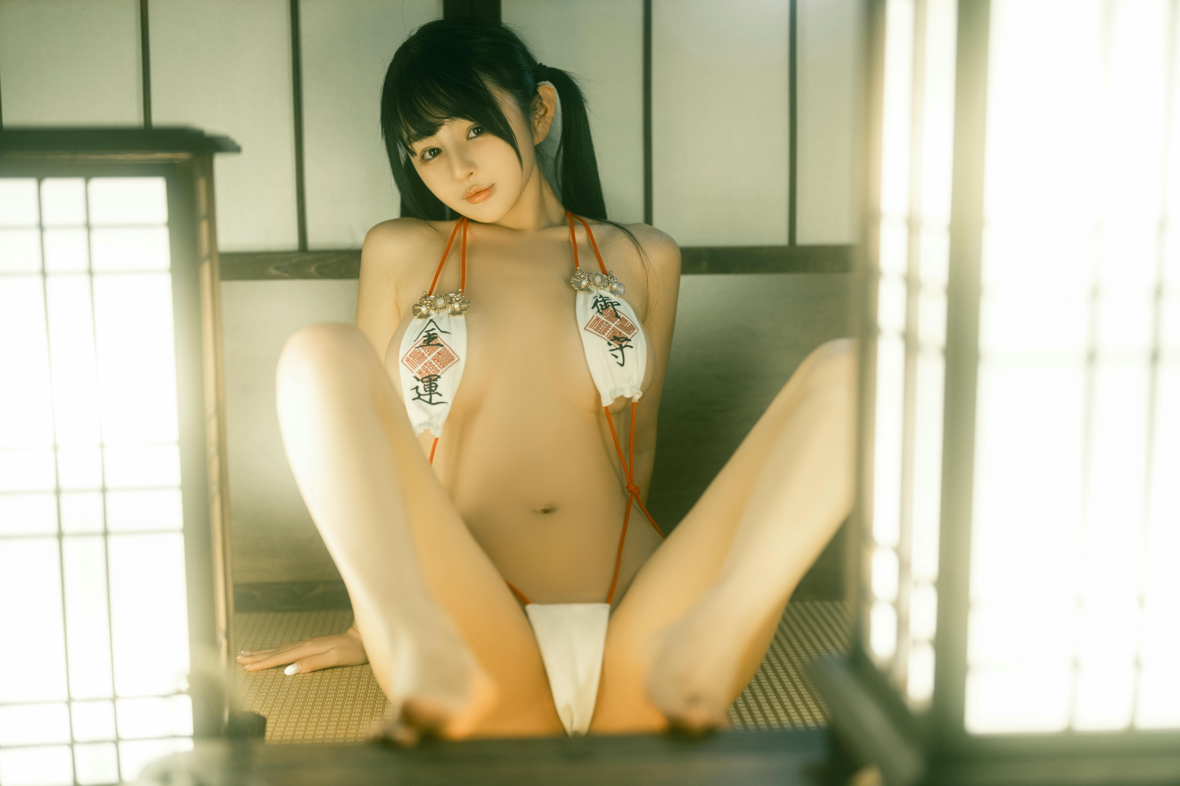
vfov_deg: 27.0
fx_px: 1639
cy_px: 393
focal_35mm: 50
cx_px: 590
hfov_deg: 39.6
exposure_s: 1/40
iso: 250
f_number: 1.4
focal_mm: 50
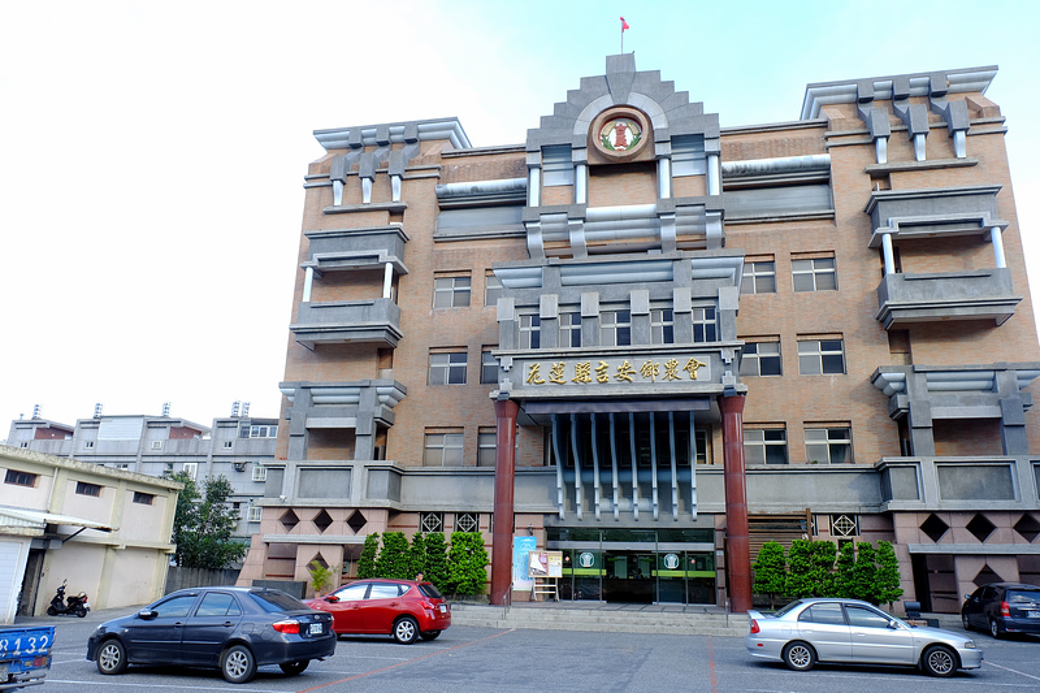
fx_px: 751
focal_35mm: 26
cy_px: 346
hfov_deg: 69.4
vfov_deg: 49.5
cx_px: 520
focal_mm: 17.5
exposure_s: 1/45
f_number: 8
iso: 200
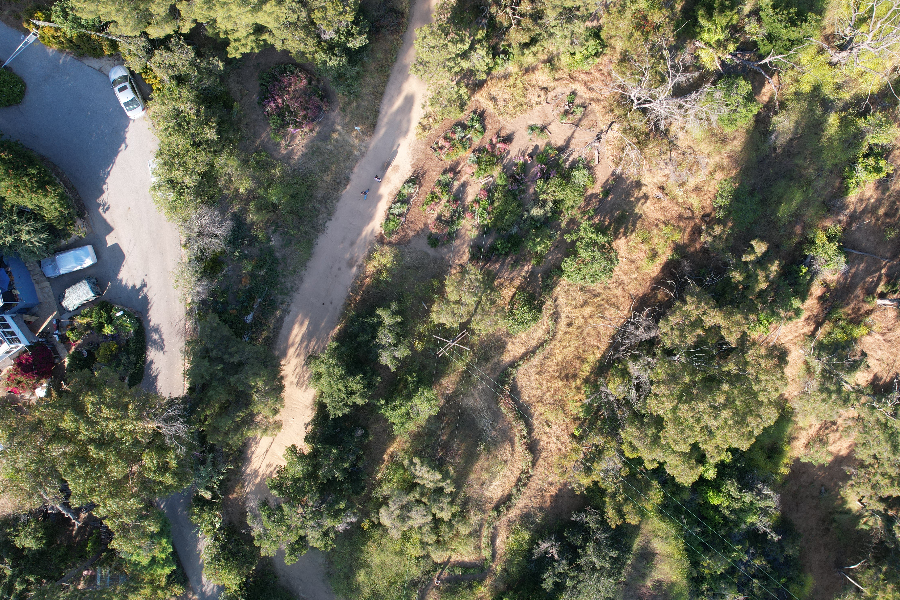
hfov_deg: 67.2
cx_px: 502
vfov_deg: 47.9
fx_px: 675
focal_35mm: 27
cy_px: 295
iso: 120
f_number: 2.8
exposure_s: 1/400
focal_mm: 8.38
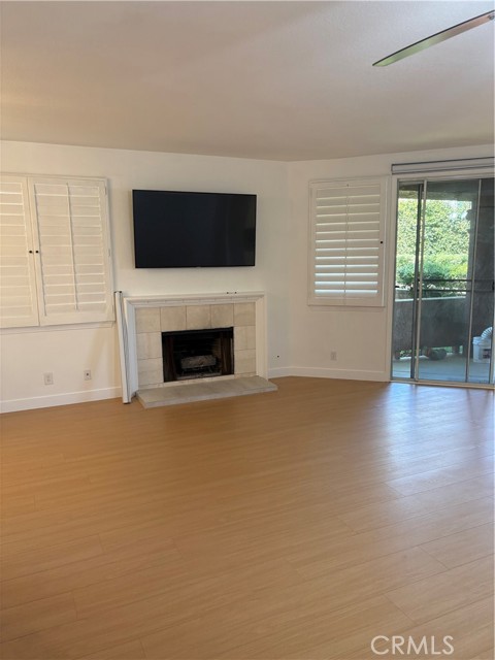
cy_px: 330
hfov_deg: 53.1
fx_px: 496
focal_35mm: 26
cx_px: 248
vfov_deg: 67.3
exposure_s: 1/126
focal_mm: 5.96
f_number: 1.6
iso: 100
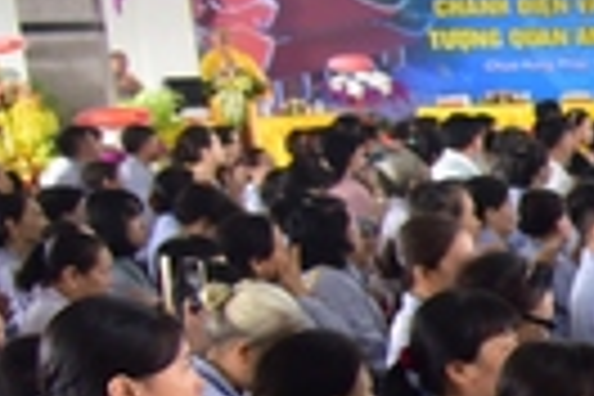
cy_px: 544
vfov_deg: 11.3
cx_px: 1413
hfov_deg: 13.2
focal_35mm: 118
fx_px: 1947
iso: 640
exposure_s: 1/40
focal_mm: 24
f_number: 4
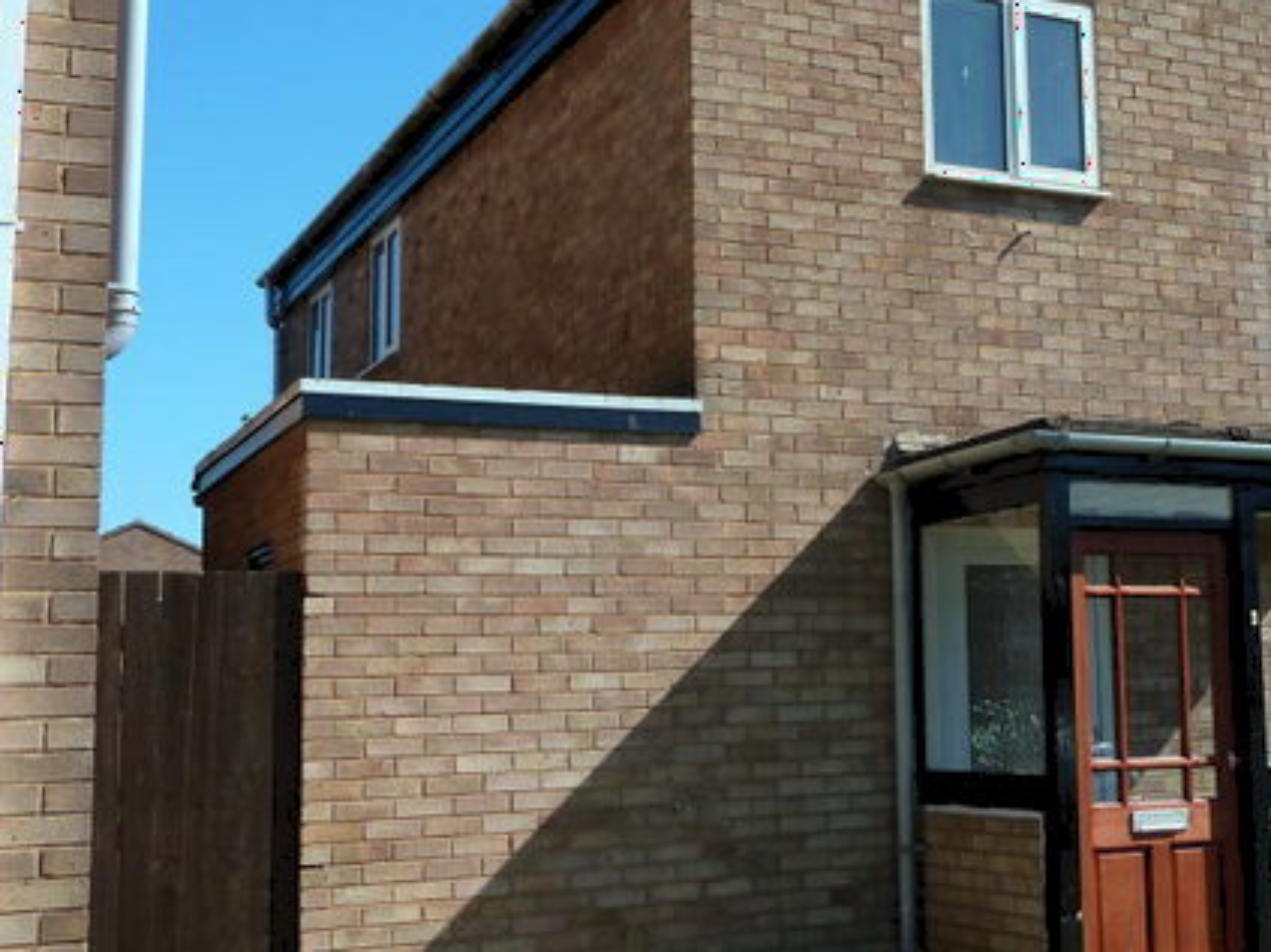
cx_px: 1004
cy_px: 446
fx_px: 1945
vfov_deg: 27.5
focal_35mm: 53
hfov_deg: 35.1
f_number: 4
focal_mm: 5.3
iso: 80
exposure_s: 1/500
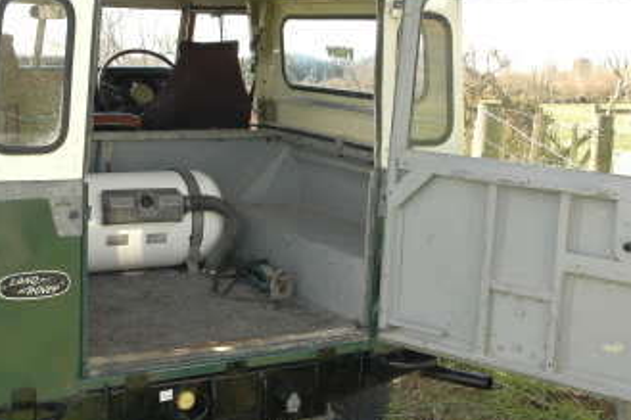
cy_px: 187
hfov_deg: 36.3
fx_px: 959
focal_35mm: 55
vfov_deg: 24.7
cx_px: 267
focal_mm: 25
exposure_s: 1/160
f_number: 8
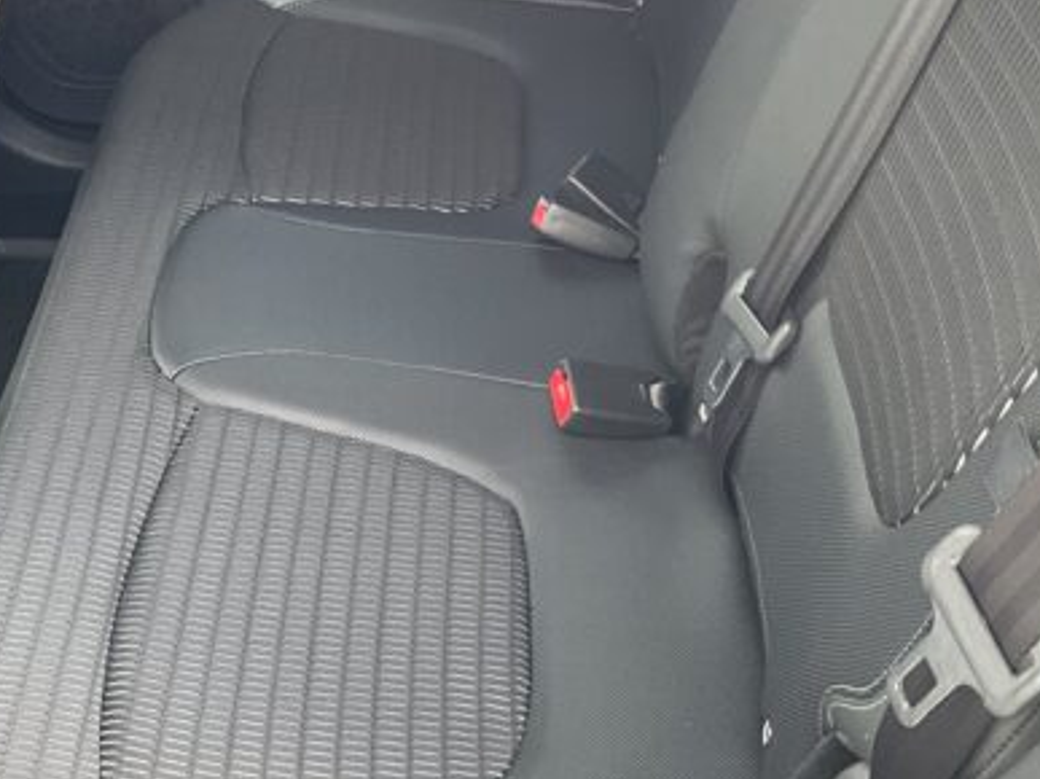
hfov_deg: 31.4
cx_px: 220
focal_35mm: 60
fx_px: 1802
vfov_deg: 24.3
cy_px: 266
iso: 64
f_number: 1.8
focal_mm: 3
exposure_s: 1/73
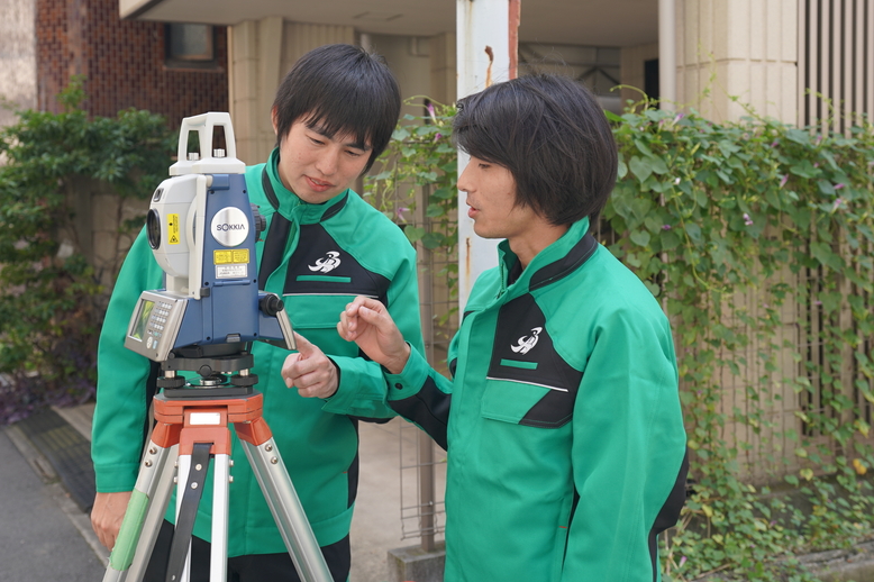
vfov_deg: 36.8
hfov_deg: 53.2
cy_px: 293
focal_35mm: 36
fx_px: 874
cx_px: 434
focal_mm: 35
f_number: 4
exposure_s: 1/160
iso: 100
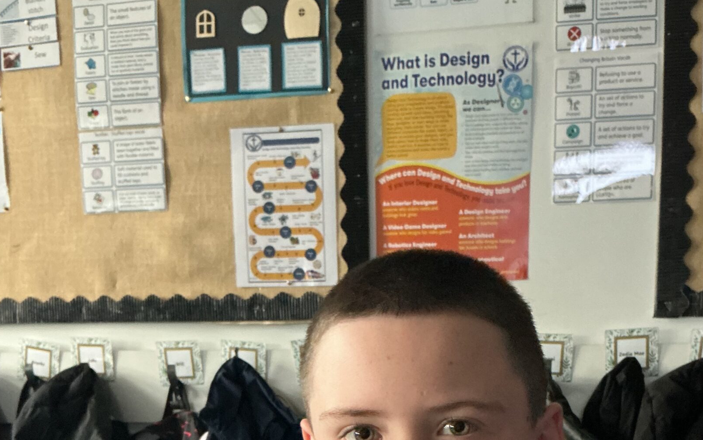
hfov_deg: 40.9
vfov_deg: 24.0
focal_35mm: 49
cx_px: 409
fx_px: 939
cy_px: 525
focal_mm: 3
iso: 500
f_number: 1.8
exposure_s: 1/30
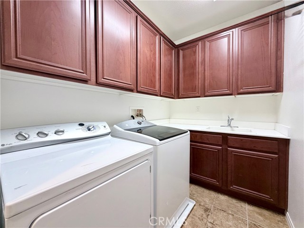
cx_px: 152
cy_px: 114
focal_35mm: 14
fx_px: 123
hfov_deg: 102.1
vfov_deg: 85.7
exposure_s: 1/60
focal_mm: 2.22
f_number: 2.2
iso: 200
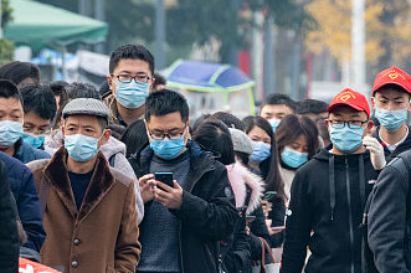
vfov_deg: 0.9
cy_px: 133
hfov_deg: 1.4
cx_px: 349
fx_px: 16560
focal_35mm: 1452
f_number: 10
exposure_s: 1/400
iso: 400
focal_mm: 400
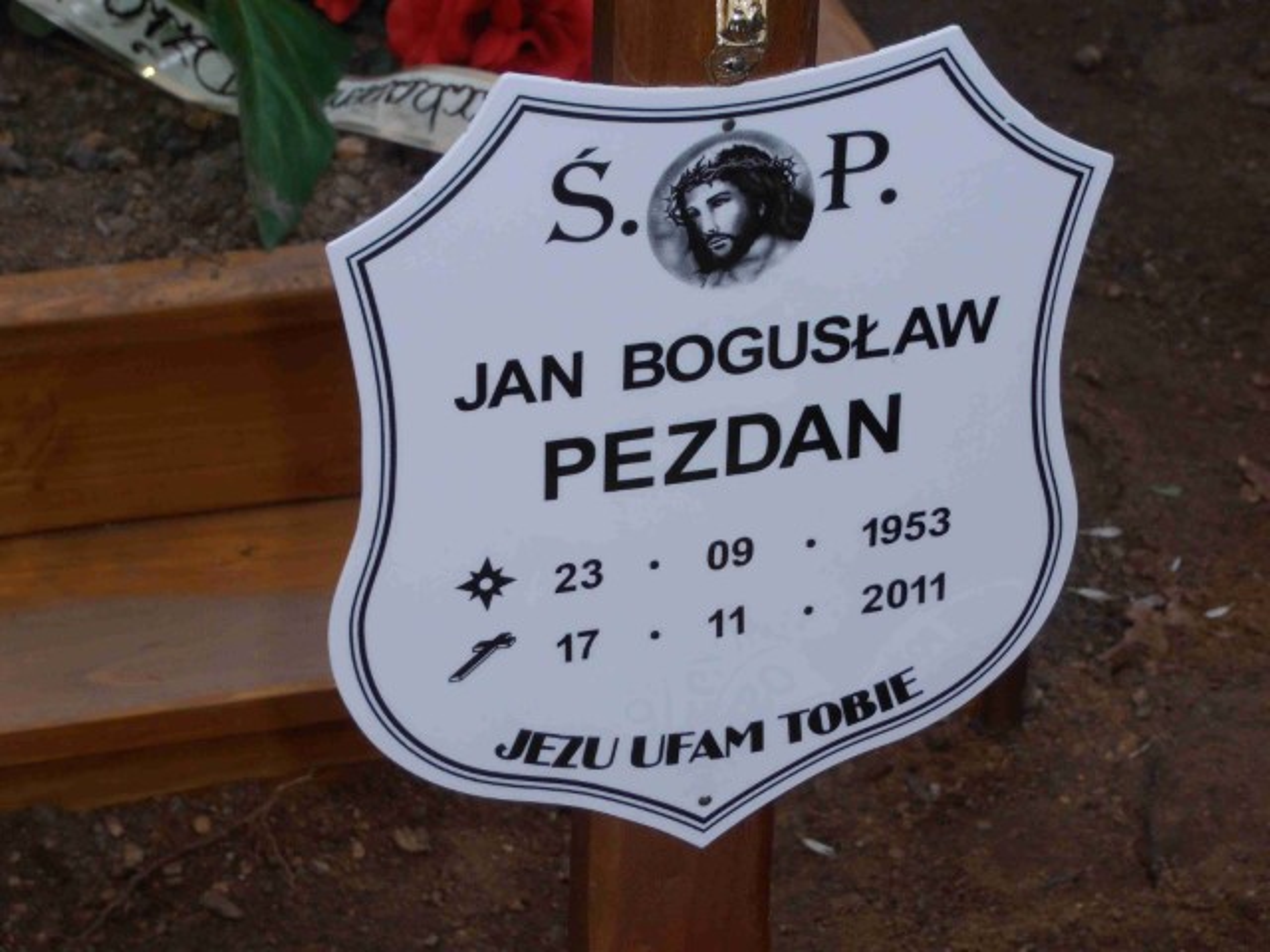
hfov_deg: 14.3
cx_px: 635
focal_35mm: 138
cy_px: 476
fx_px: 5063
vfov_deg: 10.7
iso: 125
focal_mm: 24.39
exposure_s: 1/80
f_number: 5.8
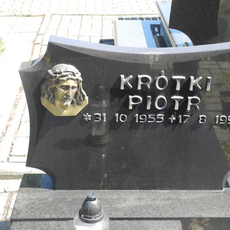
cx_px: 153
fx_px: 496
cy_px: 114
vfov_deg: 26.1
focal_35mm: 66
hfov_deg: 26.0
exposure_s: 1/200
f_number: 3.5
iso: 100
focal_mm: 11.8
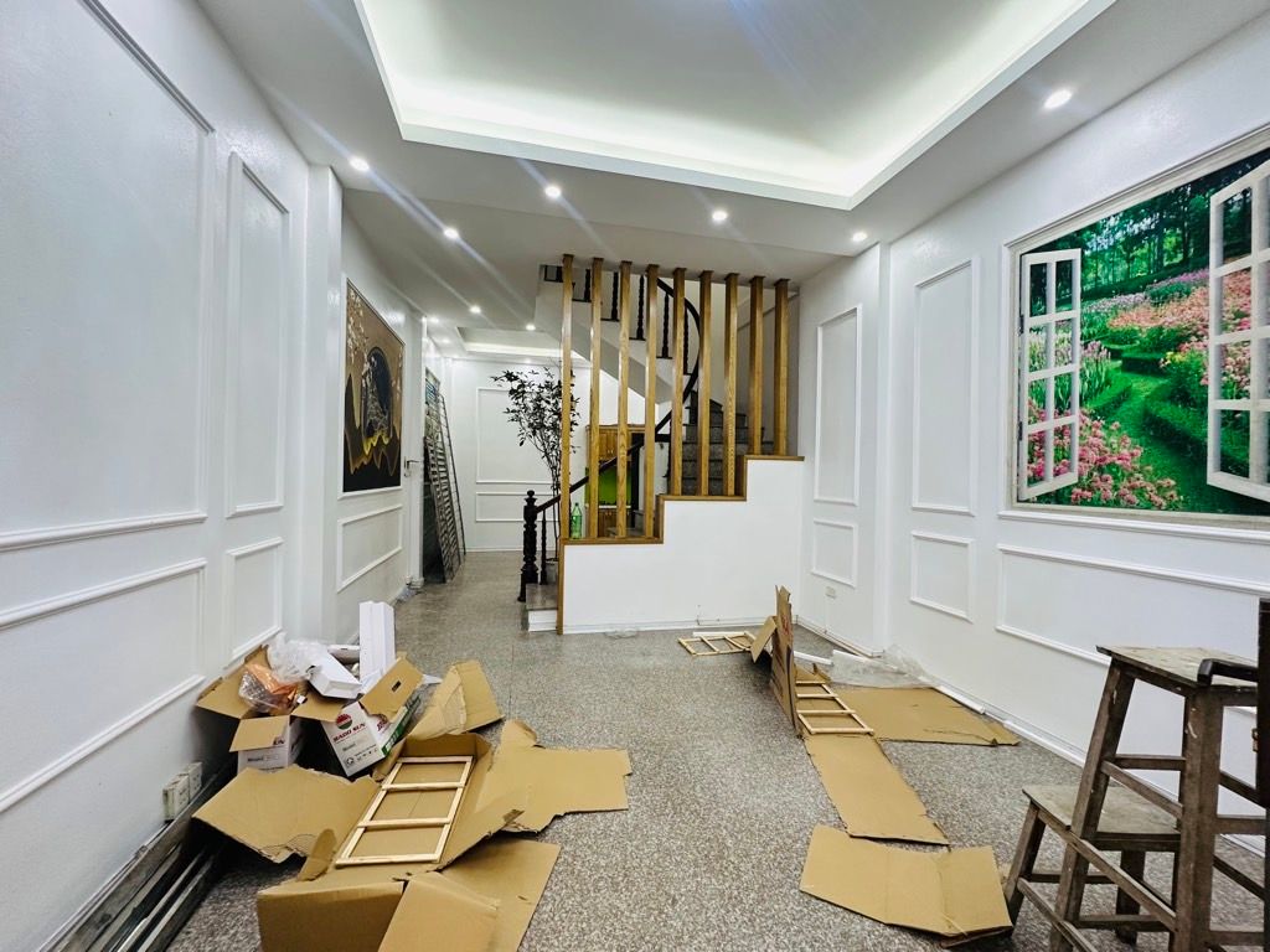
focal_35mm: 14
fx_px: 514
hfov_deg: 102.1
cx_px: 635
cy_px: 476
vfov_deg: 85.7
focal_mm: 2.22
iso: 200
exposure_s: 1/50
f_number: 2.2
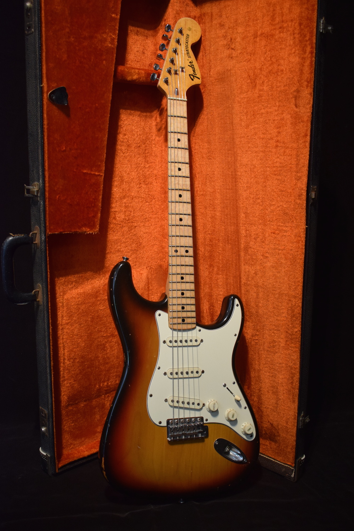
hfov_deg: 35.5
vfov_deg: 51.3
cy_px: 266
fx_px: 553
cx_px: 177
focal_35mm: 38
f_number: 4
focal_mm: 25
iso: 1400
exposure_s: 1/60
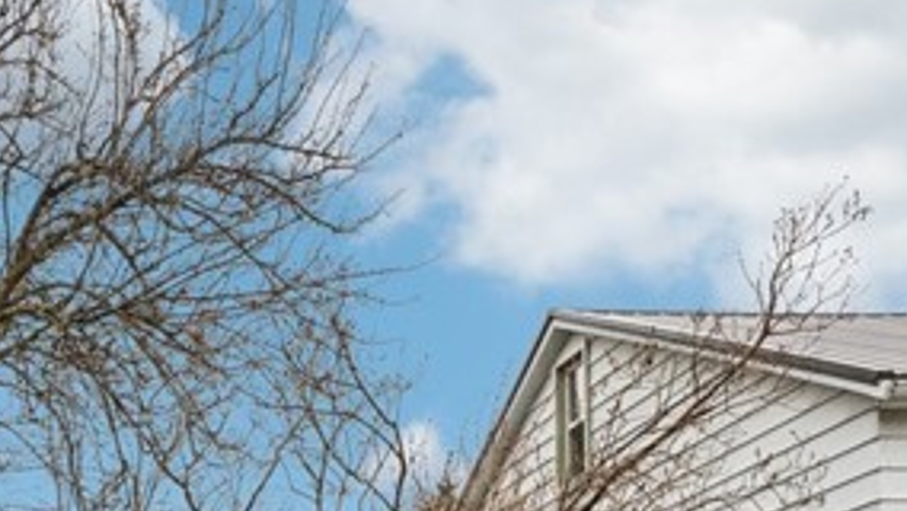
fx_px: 1405
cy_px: 832
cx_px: -50
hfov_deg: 32.2
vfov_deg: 17.8
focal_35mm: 58
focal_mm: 14.6
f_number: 9
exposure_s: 1/200
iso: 640
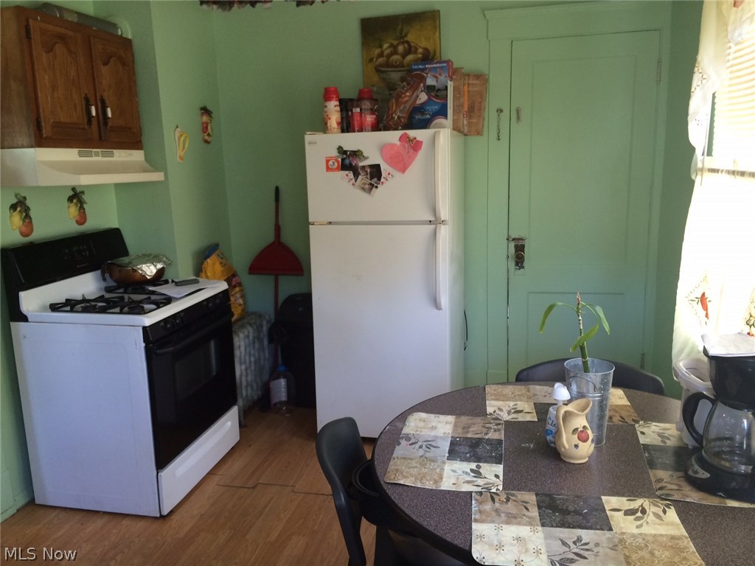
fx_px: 633
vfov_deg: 48.2
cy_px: 283
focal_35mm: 29
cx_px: 378
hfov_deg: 61.7
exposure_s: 1/30
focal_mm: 4.15
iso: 80
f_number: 2.2
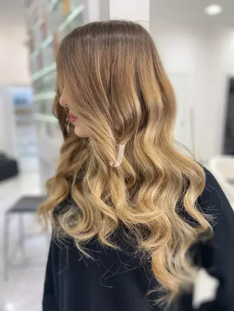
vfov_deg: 67.3
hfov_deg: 53.1
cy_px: 156
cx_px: 117
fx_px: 234
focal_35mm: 26
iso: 100
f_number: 1.8
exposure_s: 1/100
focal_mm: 4.25
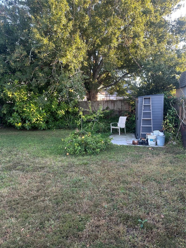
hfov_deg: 56.8
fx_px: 172
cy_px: 124
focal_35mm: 24
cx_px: 93
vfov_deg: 71.6
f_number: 1.78
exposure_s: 1/121
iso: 64
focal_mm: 6.86
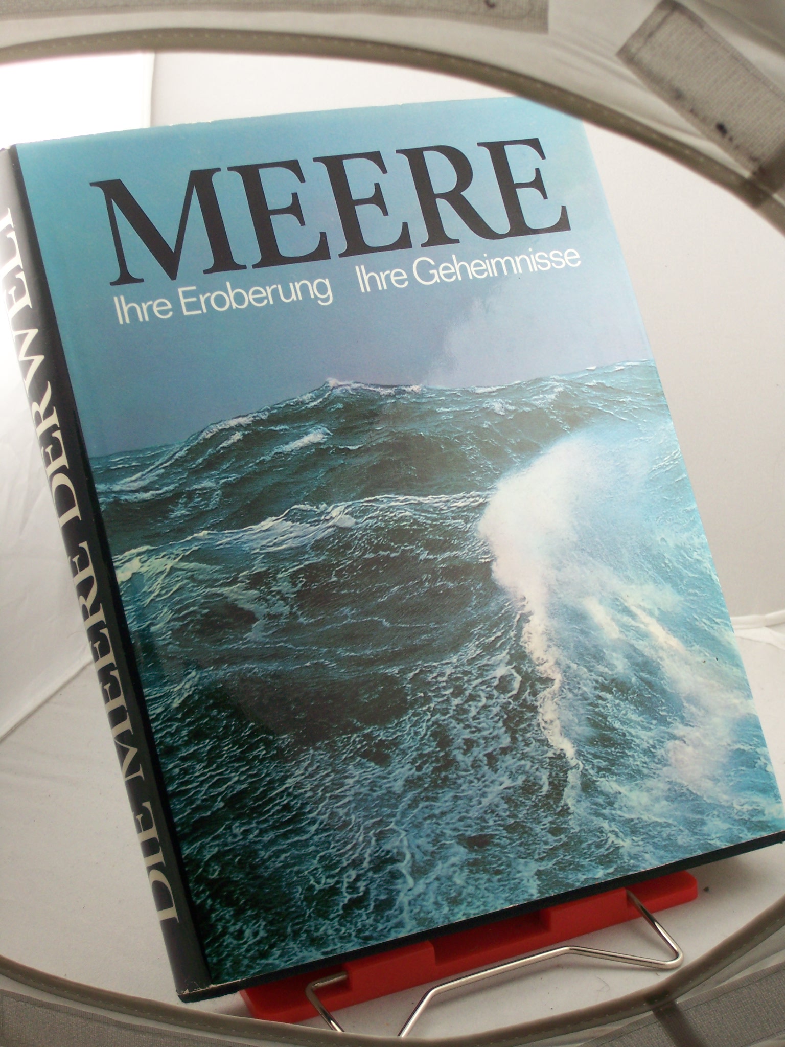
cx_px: 392
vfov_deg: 29.4
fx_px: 1996
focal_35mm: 66
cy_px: 524
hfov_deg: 22.3
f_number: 3.6
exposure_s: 1/60
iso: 100
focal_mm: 11
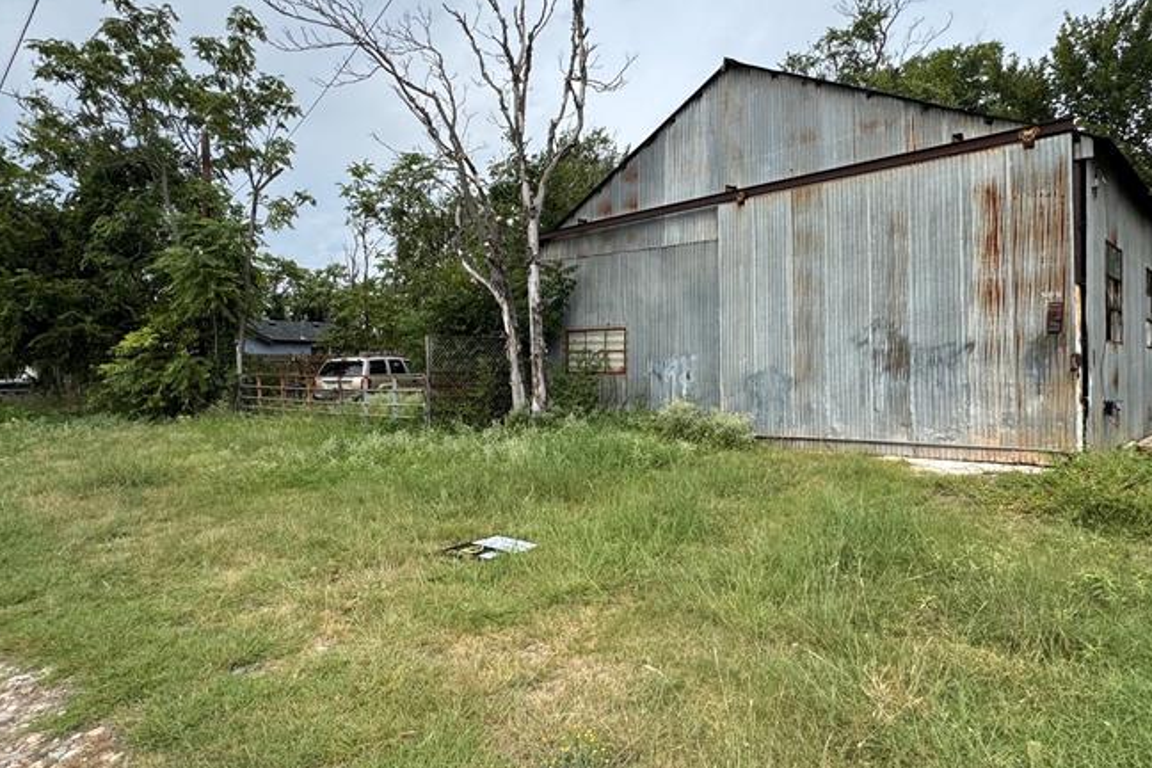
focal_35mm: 23
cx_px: 626
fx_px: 736
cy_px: 382
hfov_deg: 75.9
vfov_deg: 55.1
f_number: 2.2
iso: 50
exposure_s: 1/1178
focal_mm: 2.22
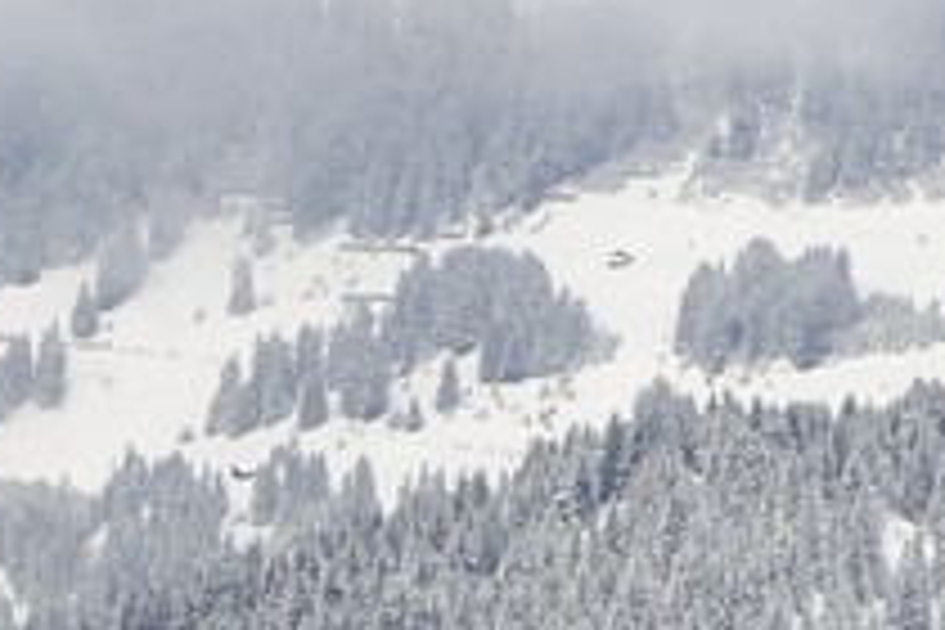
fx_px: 13990
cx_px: -2300
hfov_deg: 3.7
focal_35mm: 533
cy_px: 504
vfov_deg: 2.6
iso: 200
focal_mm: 70
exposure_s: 1/200
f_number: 14
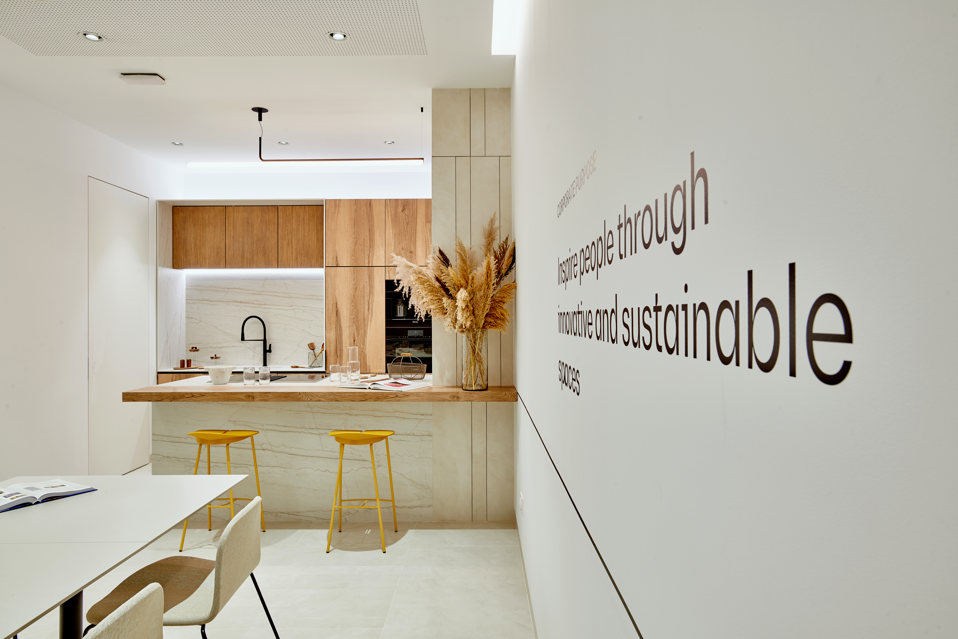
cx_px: 479
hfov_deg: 73.7
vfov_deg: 53.1
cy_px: 320
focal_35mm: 24
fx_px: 639
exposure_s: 1.3
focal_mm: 24
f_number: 13
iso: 64
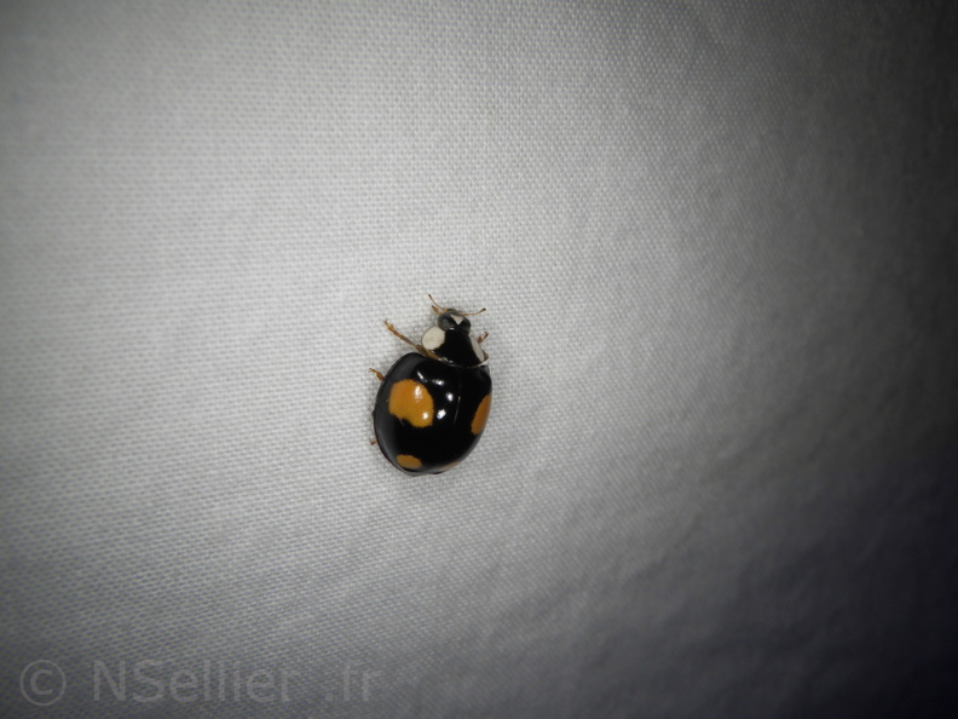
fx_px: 941
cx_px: 479
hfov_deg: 54.0
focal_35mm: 34
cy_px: 360
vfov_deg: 41.8
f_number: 4.6
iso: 125
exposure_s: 1/640
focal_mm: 6.1
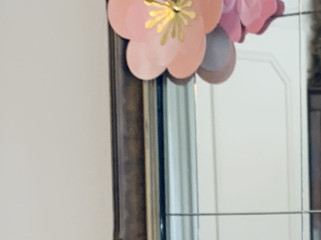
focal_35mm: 129
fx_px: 1196
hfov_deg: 14.8
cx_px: 391
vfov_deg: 10.9
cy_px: 399
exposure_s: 1/60
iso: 125
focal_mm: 4.25
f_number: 1.8
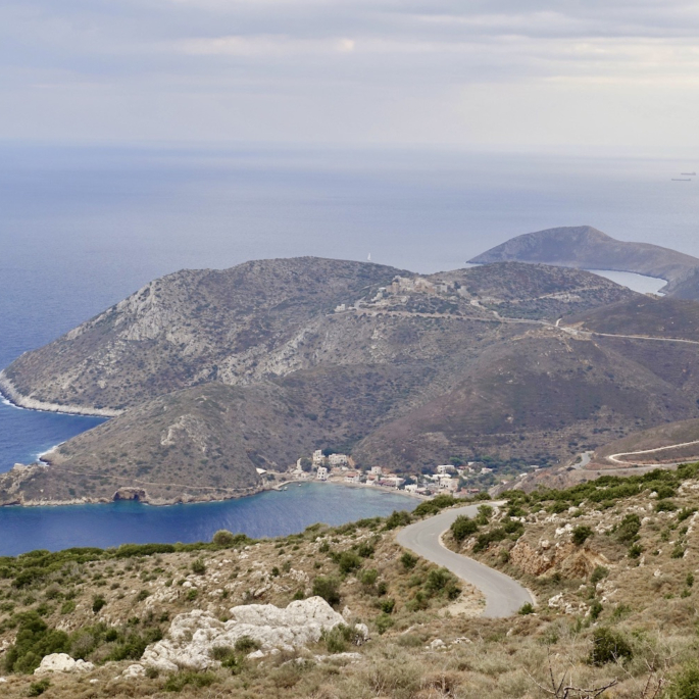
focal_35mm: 78
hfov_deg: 22.2
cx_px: 321
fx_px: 1782
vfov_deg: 22.2
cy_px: 350
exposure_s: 1/125
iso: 125
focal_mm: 22.38
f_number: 5.6
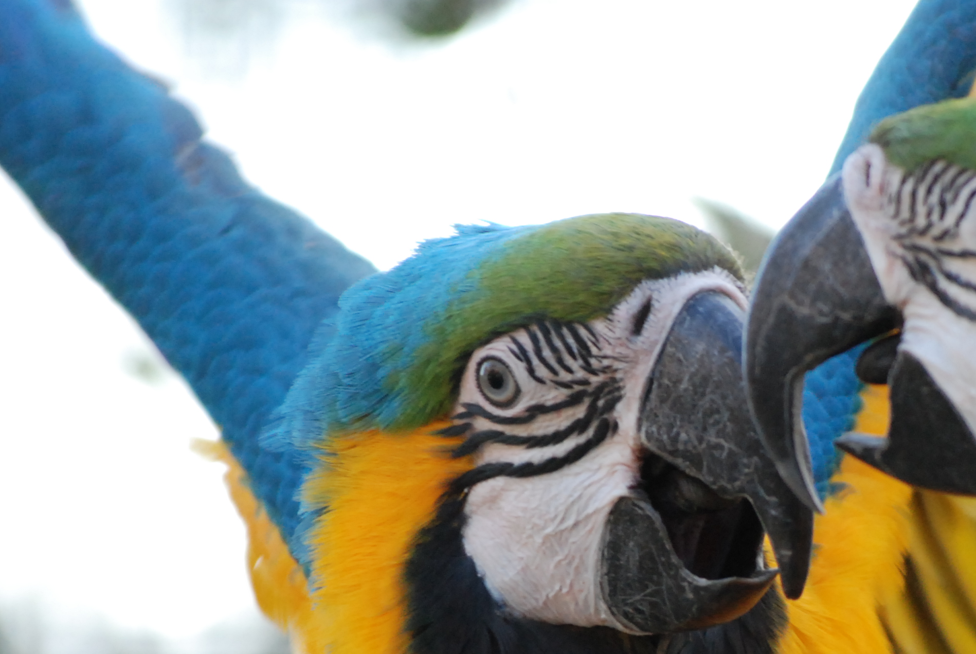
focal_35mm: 413
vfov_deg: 3.3
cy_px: 560
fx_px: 11212
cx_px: 761
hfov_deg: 5.0
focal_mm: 135
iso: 800
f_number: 5
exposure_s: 1/200
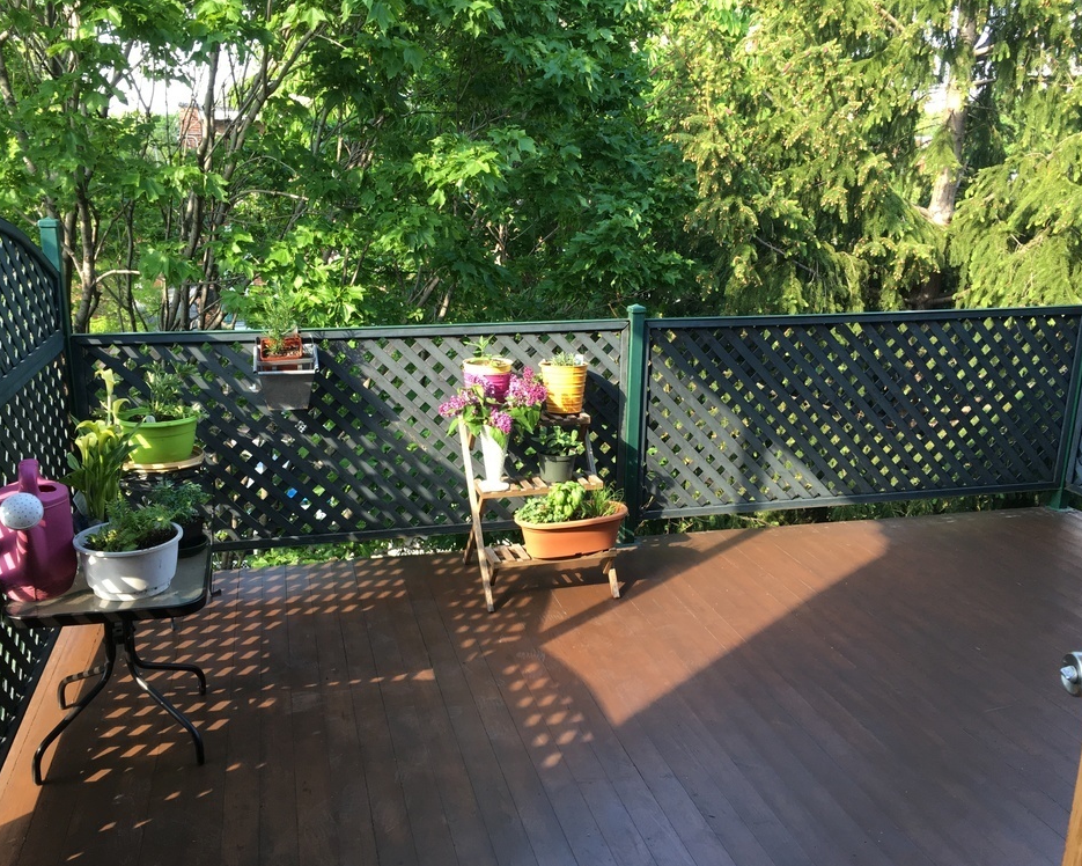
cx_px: 515
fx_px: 993
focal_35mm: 31
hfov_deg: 57.2
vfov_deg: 47.1
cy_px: 439
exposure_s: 1/120
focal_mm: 4.15
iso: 40
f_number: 2.2
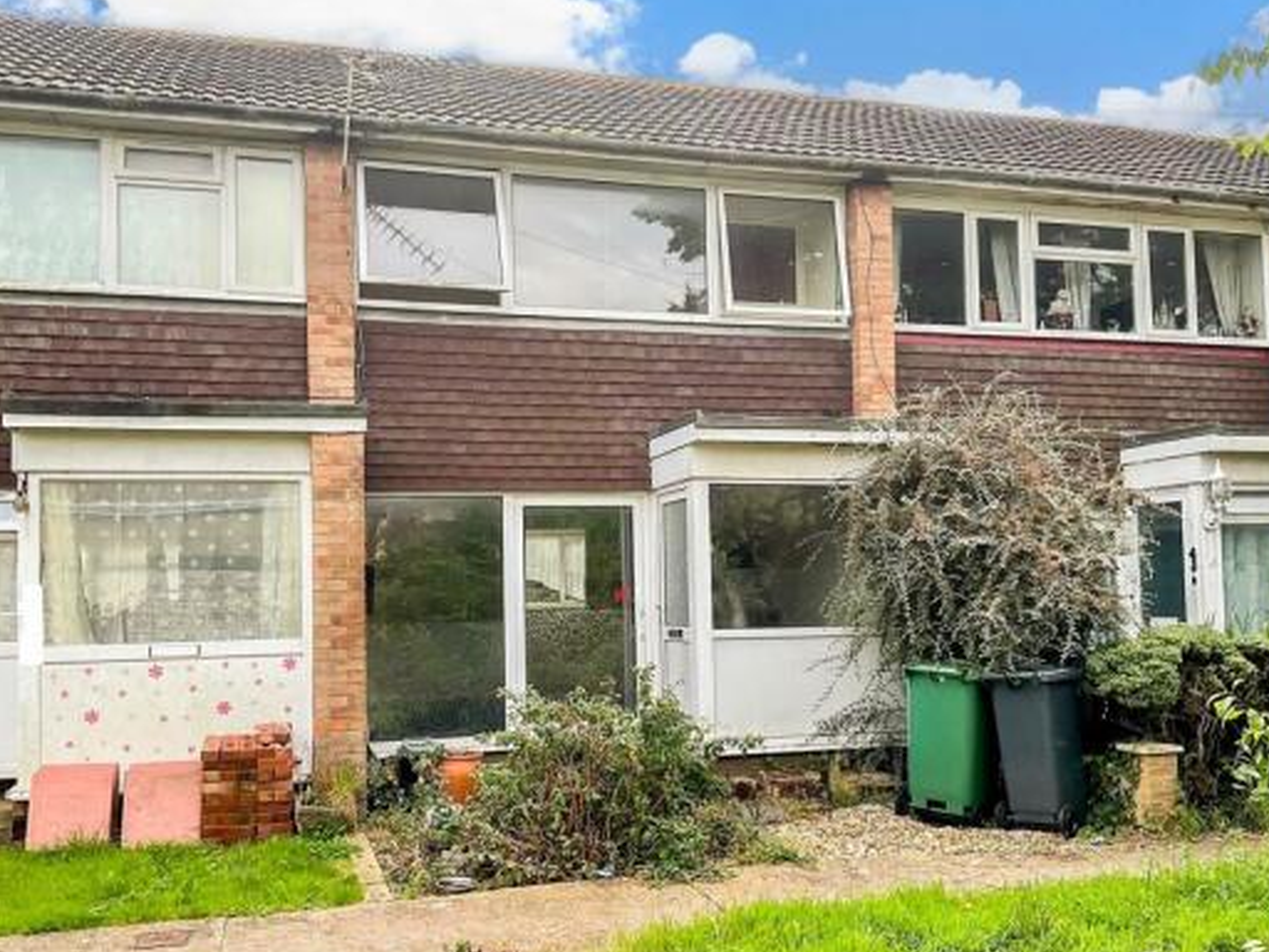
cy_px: 529
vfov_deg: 42.9
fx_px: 1210
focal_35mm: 33
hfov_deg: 55.4
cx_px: 633
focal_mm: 3
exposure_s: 1/540
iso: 16
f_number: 1.8
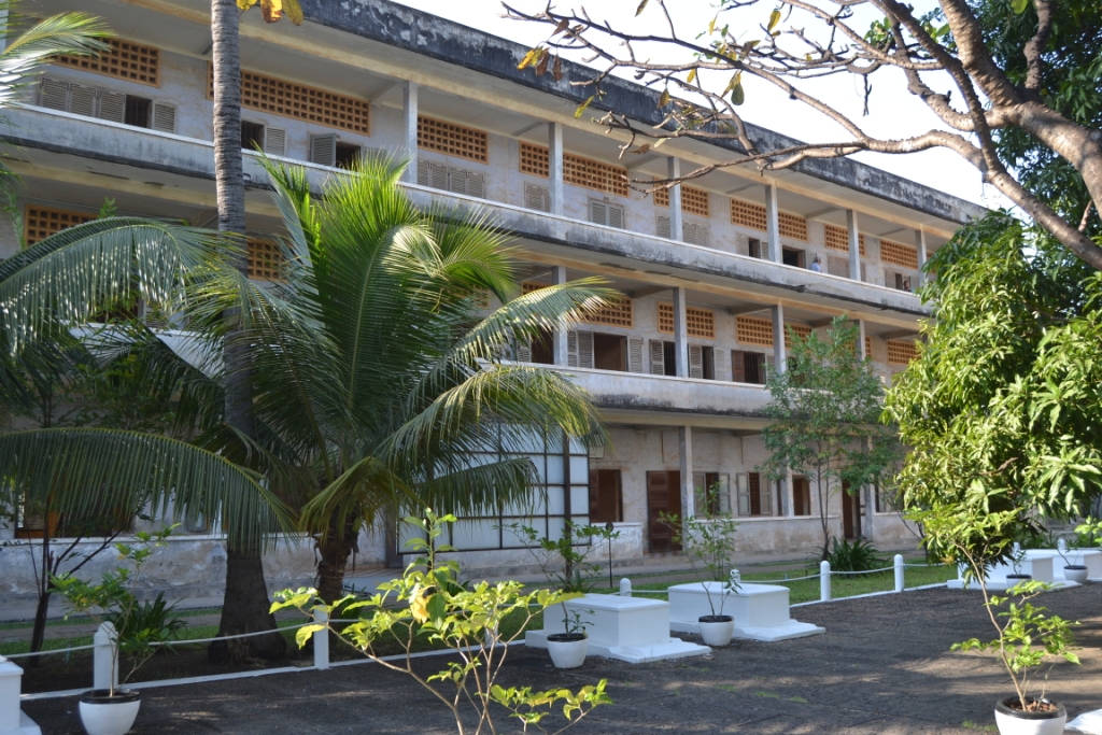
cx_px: 551
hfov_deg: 61.9
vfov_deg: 43.6
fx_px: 918
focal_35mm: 30
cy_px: 368
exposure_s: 1/125
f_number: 5.6
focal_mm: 20
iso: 125
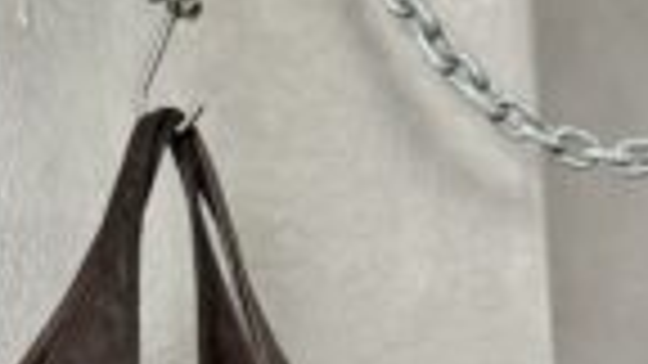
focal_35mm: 64
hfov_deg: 31.8
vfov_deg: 17.5
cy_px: 488
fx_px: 1100
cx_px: 115
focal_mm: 6.76
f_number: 1.78
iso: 320
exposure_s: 1/60
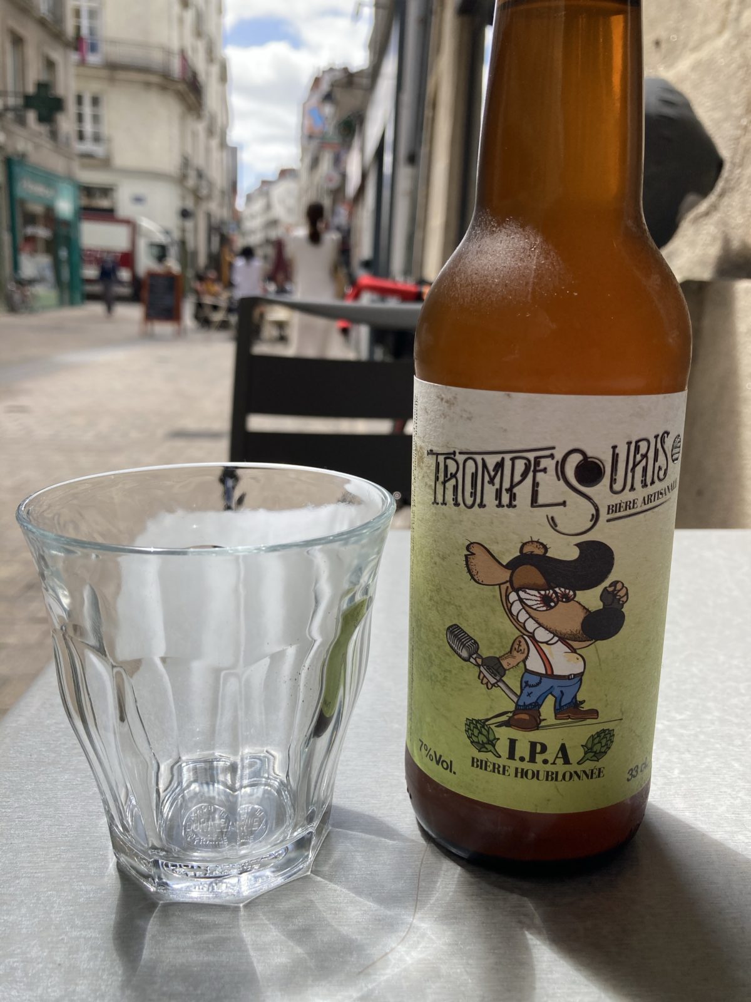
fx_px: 810
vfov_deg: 63.4
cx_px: 376
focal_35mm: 28
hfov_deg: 49.7
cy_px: 501
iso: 20
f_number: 1.8
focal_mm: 3.99
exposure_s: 1/716
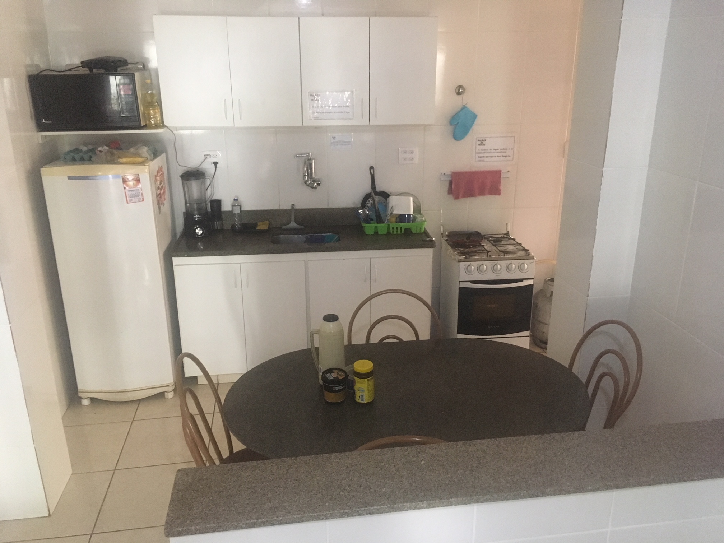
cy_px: 272
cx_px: 362
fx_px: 607
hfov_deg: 61.7
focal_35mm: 29
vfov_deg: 48.2
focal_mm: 4.15
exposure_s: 1/30
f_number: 2.2
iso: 200
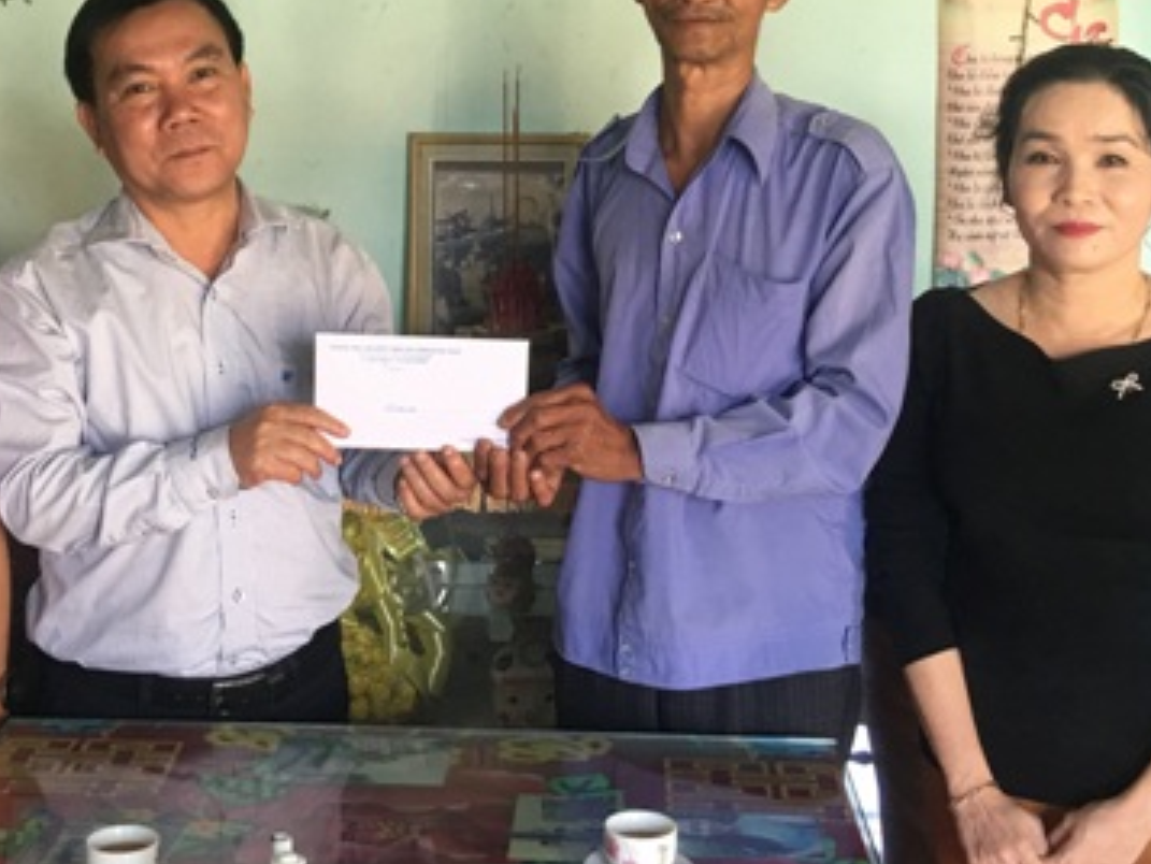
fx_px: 1730
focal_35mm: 52
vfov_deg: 27.8
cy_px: 251
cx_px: 429
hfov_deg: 36.6
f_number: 2.2
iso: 32
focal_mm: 4.15
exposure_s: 1/17
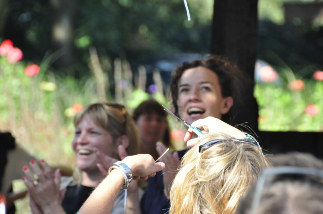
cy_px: 107
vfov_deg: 4.6
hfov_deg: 6.9
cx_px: 162
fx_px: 2688
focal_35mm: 300
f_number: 7.1
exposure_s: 1/640
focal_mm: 200
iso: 800
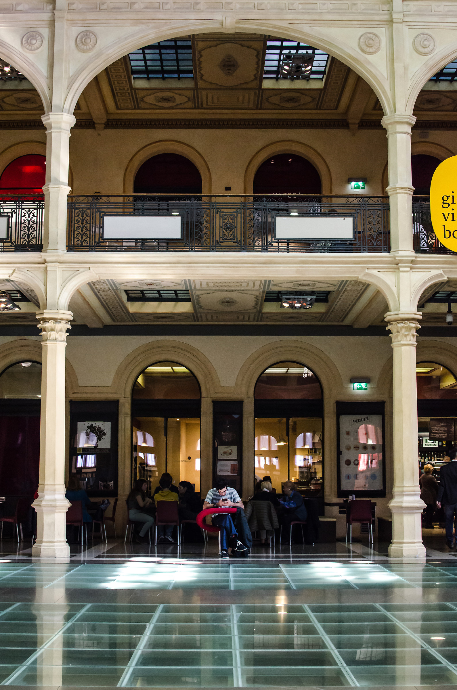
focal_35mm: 52
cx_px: 228
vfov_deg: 37.9
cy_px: 345
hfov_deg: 25.6
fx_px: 1004
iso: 1600
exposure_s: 1/100
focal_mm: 35
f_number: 7.1
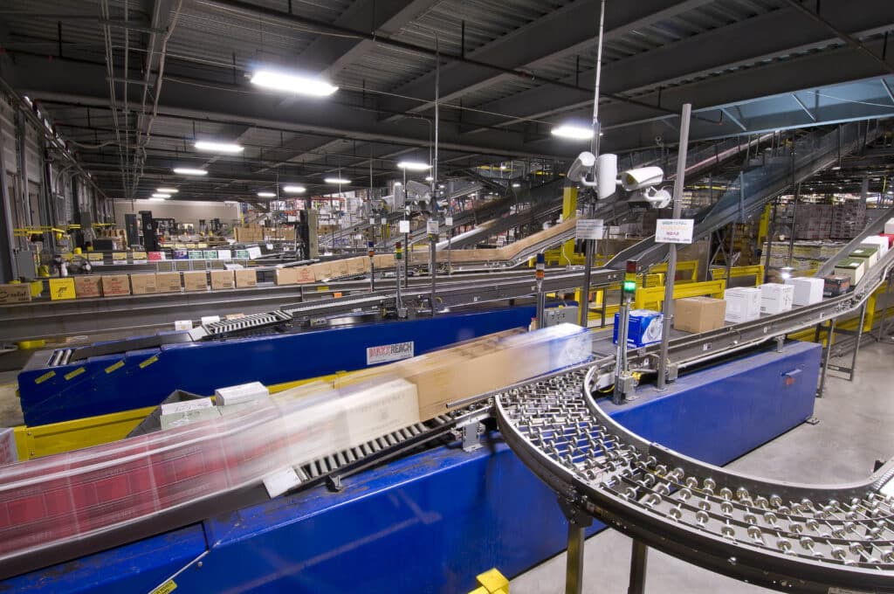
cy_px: 297
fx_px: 446
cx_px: 447
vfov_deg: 67.2
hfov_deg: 90.1
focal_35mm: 18
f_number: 18
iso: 200
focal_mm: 12
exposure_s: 2
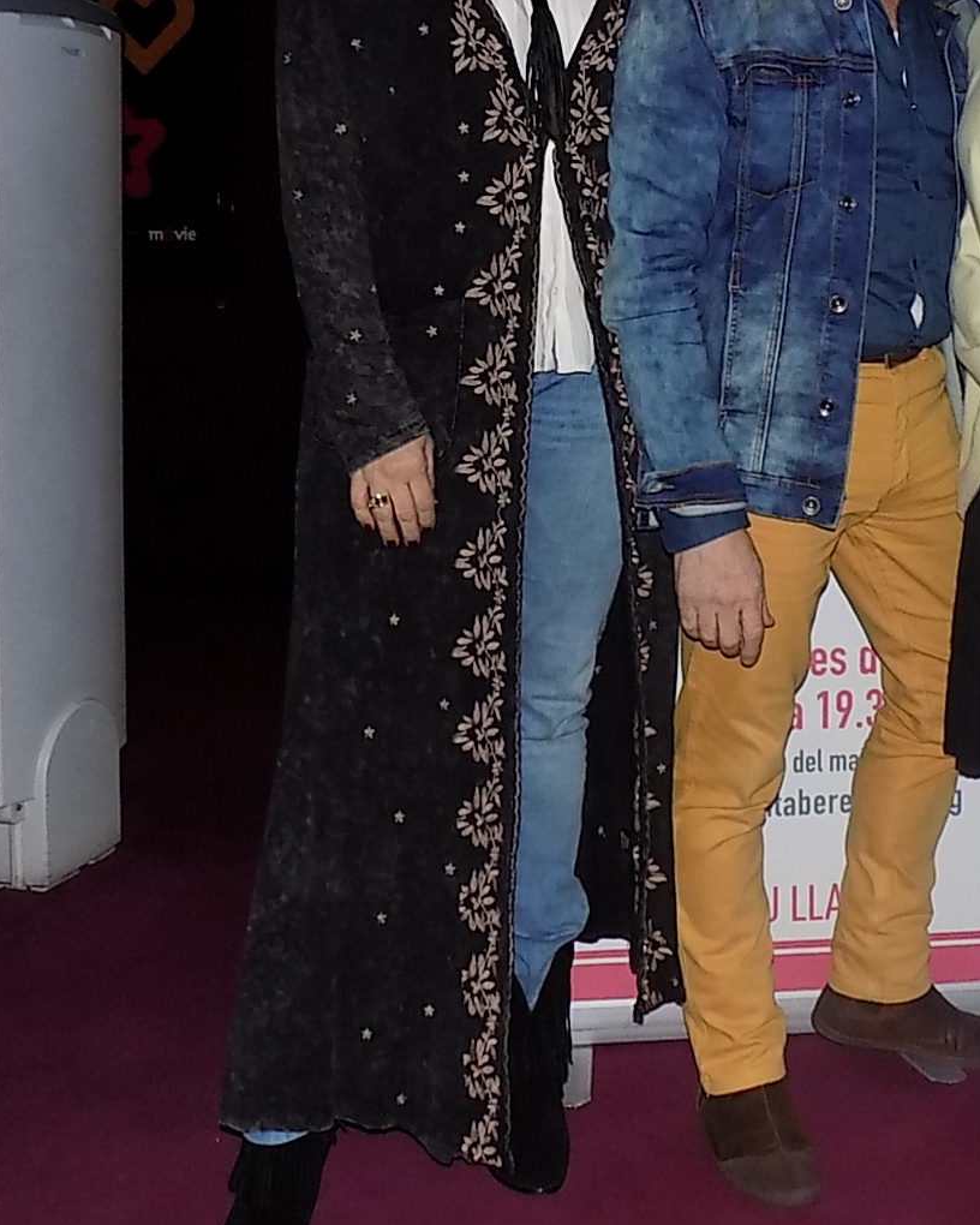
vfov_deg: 36.4
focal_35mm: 50
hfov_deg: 29.6
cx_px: 782
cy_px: 292
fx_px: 1813
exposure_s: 1/30
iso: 200
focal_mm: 4
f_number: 3.1
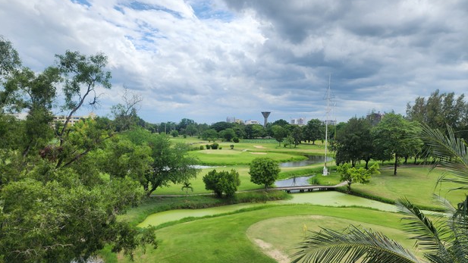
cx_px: 227
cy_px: 161
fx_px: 323
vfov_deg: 44.1
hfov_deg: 71.9
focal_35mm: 26
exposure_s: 1/1151
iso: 12
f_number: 1.8
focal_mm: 6.4
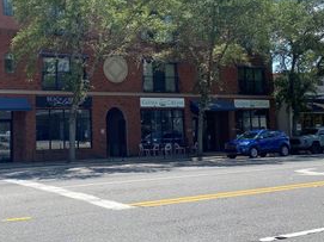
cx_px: 77
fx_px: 449
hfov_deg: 38.5
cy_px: 86
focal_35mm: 48
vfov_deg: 30.1
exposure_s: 1/2066
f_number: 1.8
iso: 32
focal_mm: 4.25
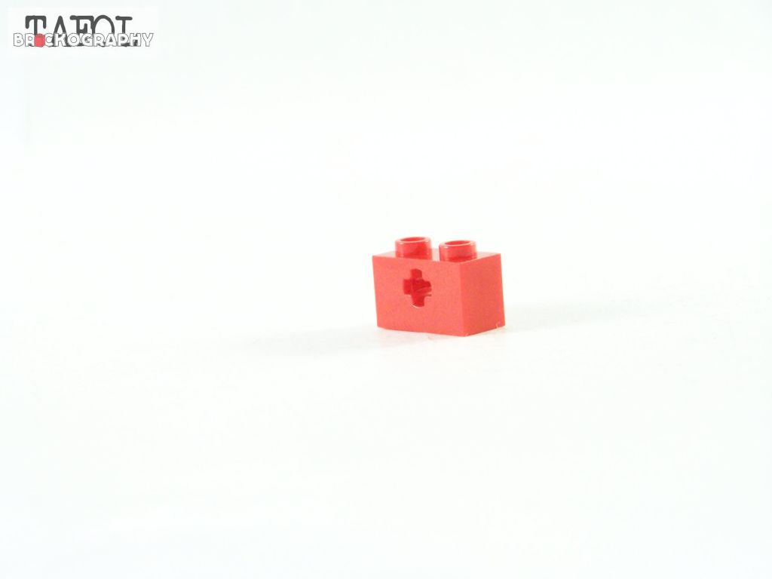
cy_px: 290
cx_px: 386
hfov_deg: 15.4
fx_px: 2855
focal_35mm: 128
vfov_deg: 11.6
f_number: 3.6
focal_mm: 21.2
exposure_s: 1/60
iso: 400
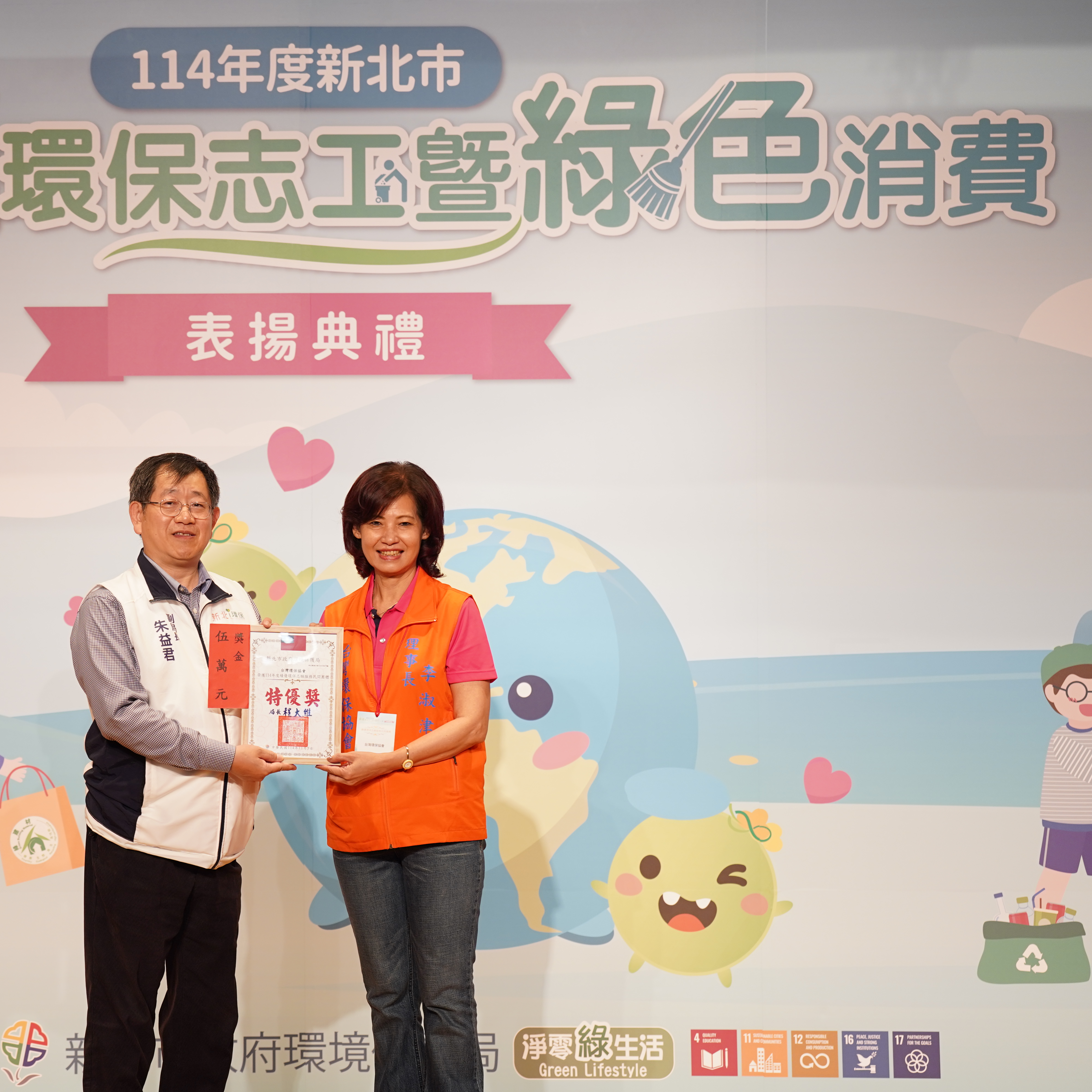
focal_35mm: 151
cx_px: 307
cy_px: 548
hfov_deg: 11.5
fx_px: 5389
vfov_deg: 11.6
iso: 400
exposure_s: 1/200
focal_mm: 118
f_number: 2.8
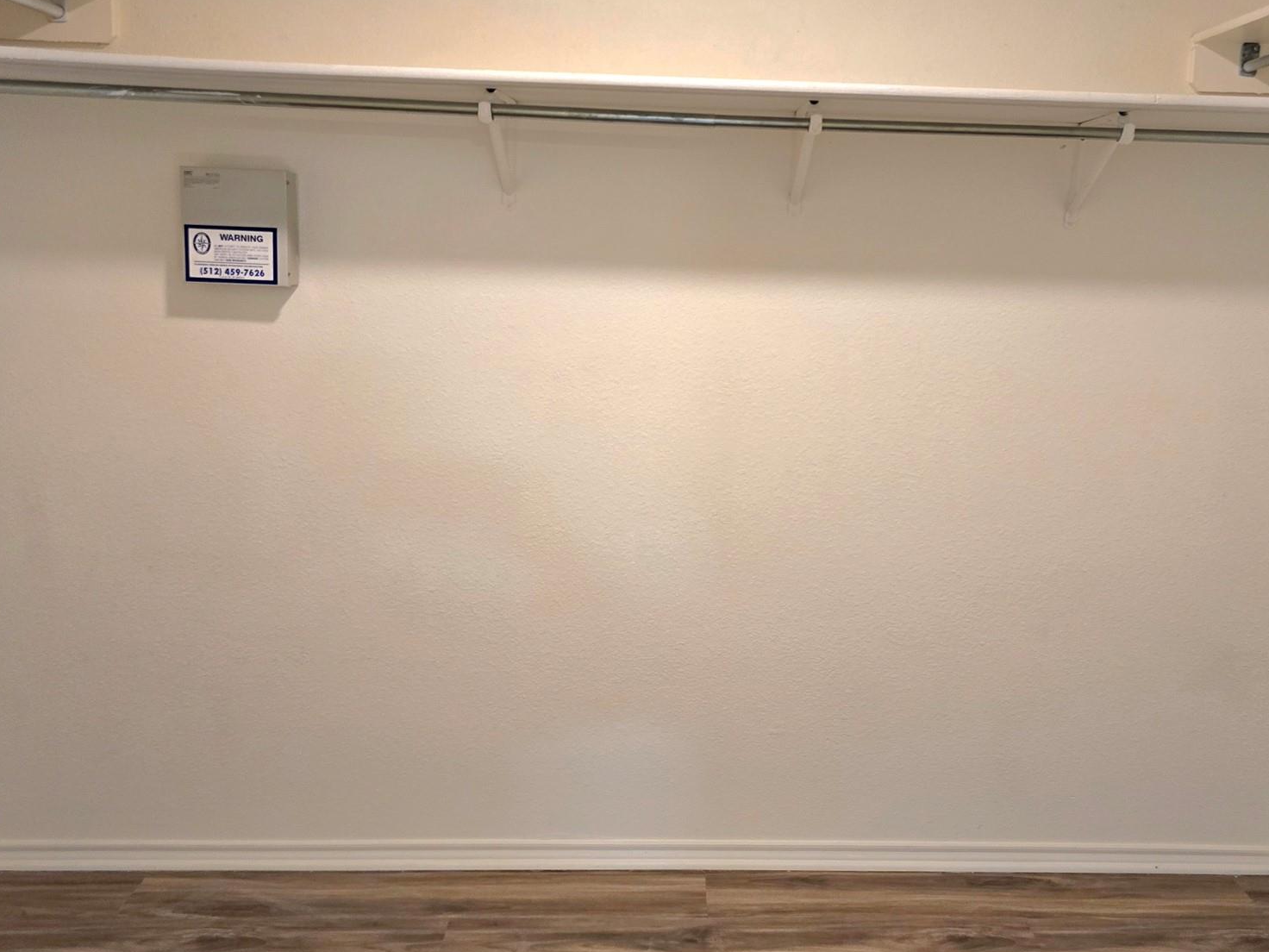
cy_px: 410
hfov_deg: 56.6
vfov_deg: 44.1
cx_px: 723
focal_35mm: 32
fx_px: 1173
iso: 500
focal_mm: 6.3
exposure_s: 1/120
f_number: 1.7
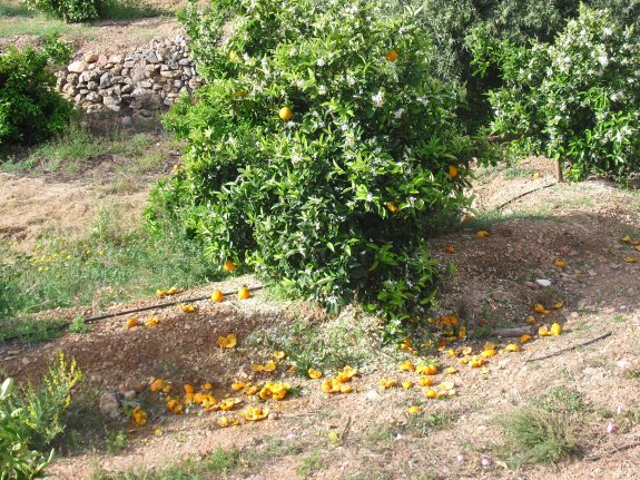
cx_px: 320
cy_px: 240
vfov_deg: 23.3
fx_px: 1165
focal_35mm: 63
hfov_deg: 30.7
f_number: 10.6
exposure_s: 1/60
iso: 100
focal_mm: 11.2
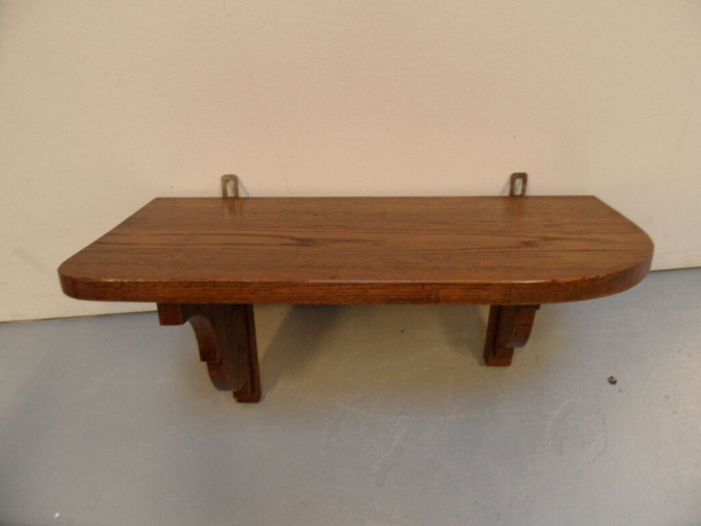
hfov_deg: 71.6
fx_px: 486
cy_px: 263
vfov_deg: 56.8
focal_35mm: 24
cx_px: 350
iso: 320
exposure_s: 1/15
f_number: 3.2
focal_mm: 3.9
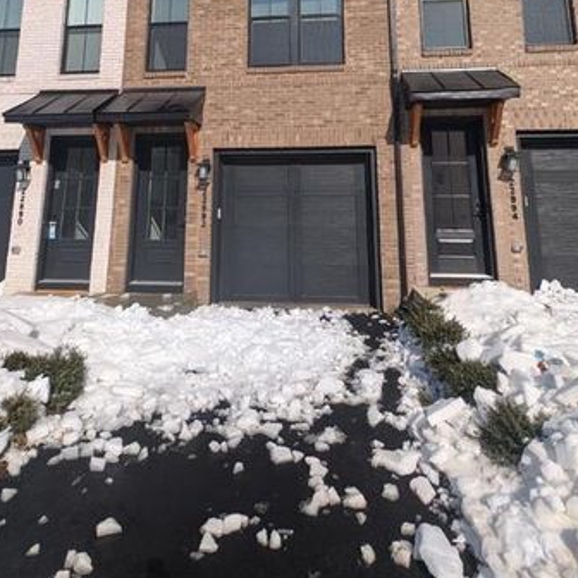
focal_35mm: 21
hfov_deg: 72.1
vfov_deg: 66.9
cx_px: 284
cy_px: 134
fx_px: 397
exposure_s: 1/3817
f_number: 1.95
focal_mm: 2.23
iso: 43
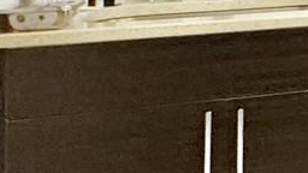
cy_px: -138
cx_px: 967
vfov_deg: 9.5
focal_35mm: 122
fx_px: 996
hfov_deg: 10.7
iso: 250
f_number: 2.2
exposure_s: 1/60
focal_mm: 2.22
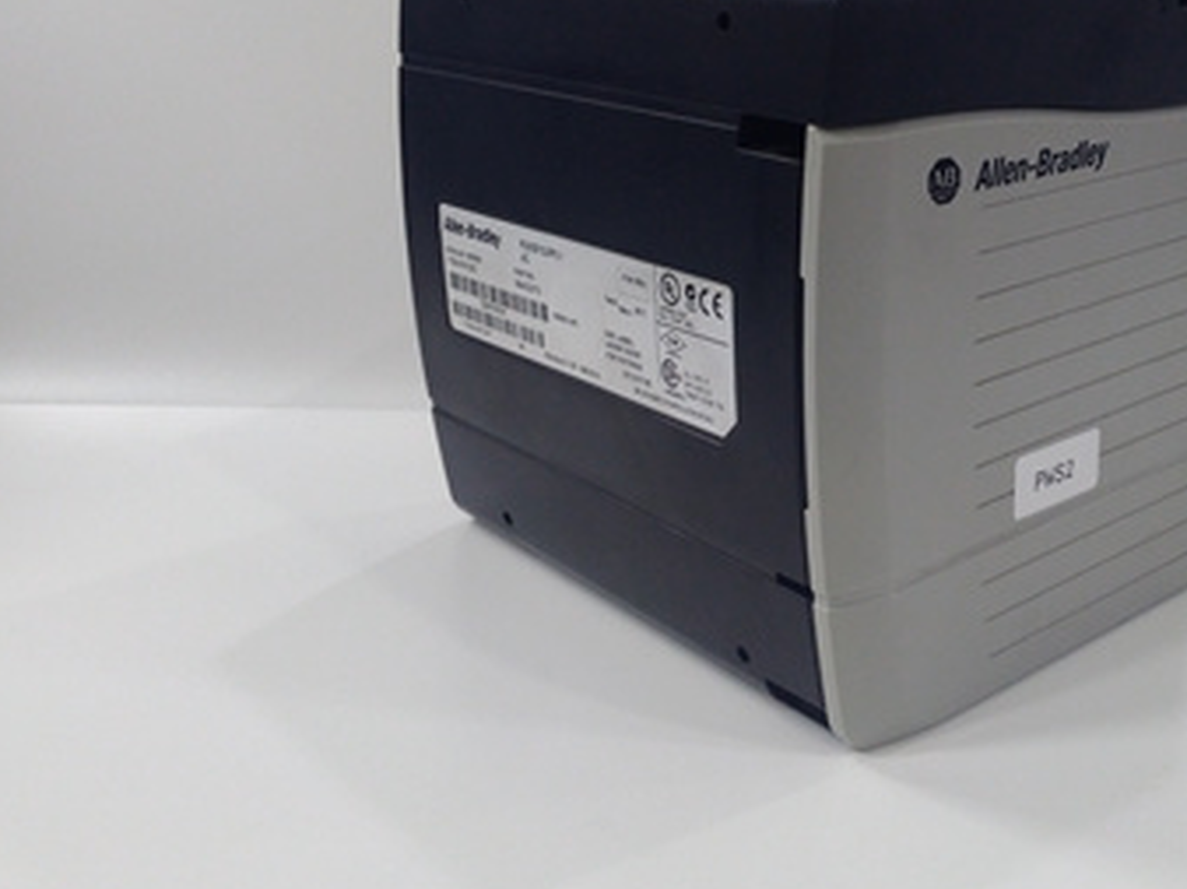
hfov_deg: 45.8
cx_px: 832
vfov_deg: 35.6
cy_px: 304
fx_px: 1371
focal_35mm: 40
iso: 261
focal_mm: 3.79
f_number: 2
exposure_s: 1/33
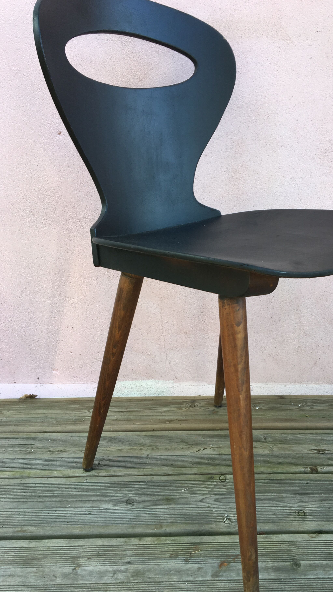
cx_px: 233
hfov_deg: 33.3
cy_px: 312
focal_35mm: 35
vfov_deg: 56.6
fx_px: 550
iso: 32
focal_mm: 4.15
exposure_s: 1/100
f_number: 2.2
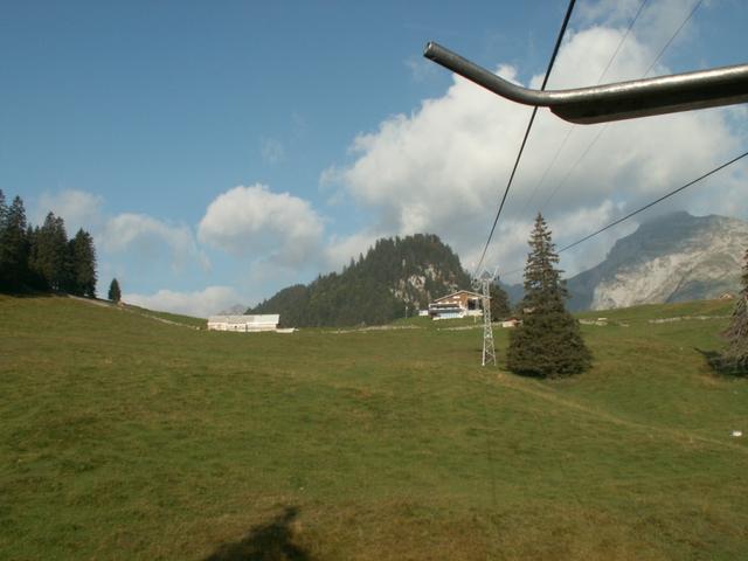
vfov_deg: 40.7
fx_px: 756
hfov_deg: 52.6
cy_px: 280
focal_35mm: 35
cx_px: 374
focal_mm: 5.86
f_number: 7.1
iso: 50
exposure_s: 1/200
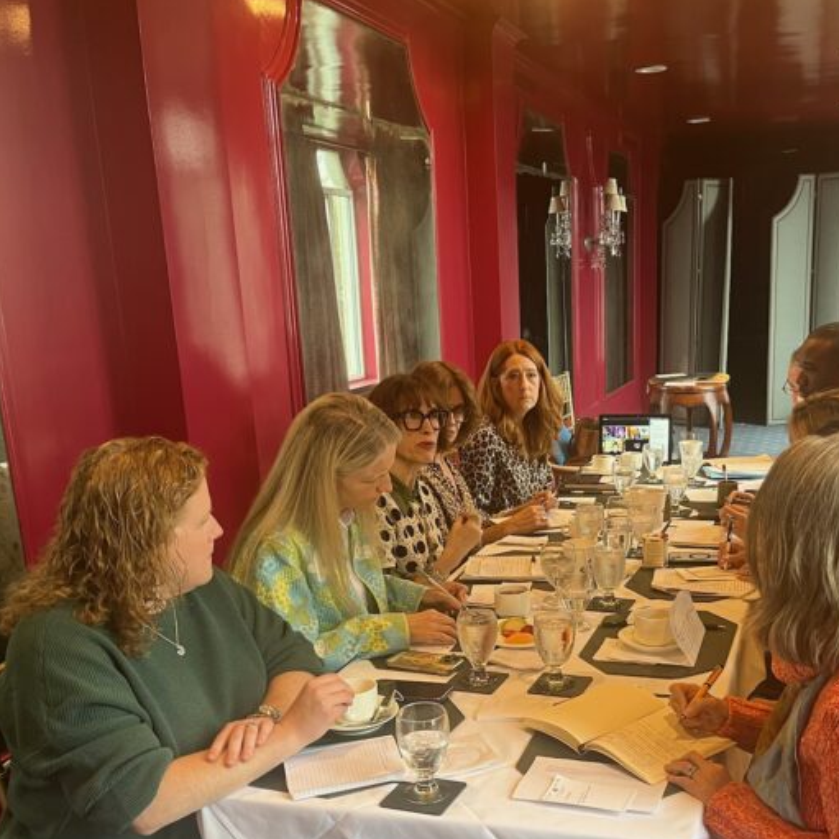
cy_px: 574
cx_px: 527
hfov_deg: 42.5
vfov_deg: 42.1
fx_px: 1069
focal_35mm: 39
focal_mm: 5.1
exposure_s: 1/60
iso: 100
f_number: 1.6
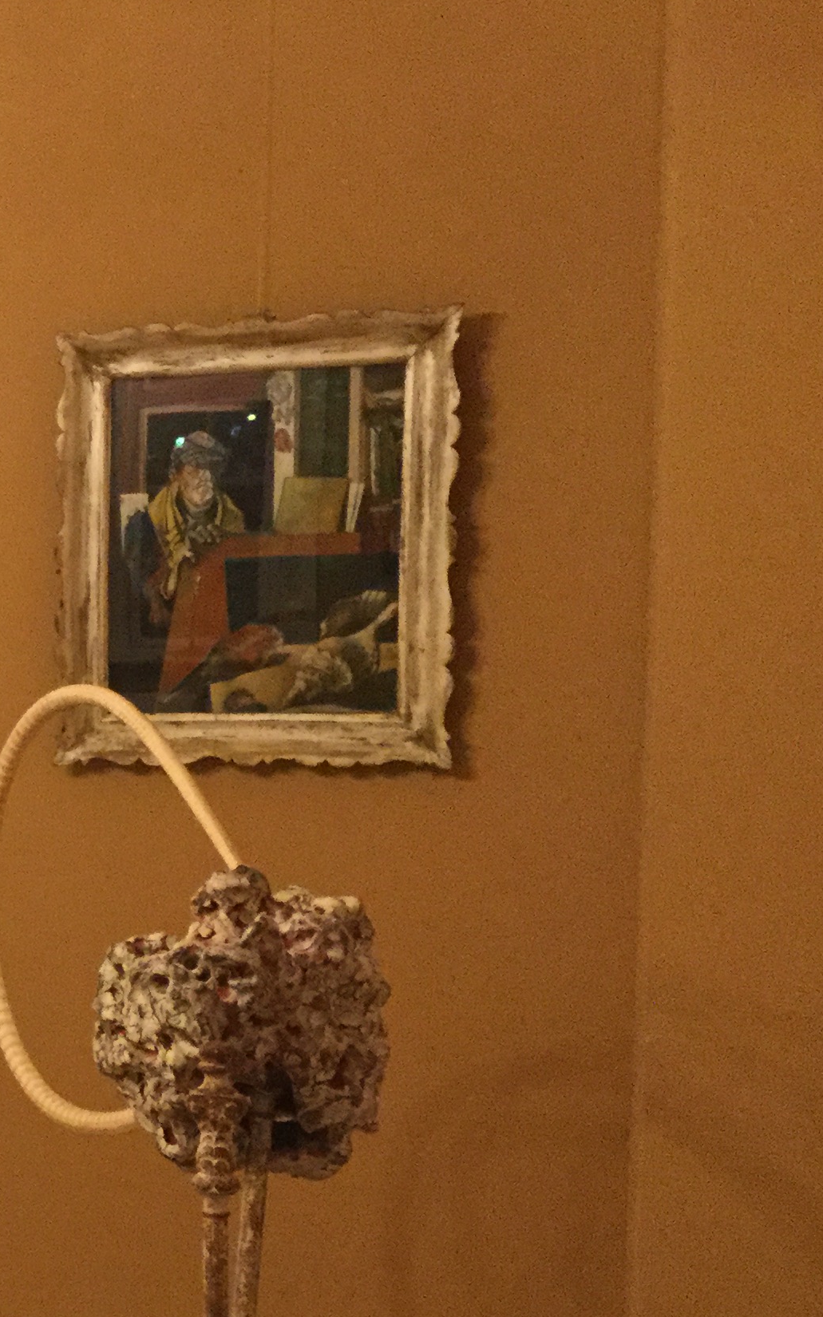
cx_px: -411
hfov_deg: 17.9
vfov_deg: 31.4
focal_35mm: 65
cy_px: 829
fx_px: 2333
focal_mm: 3.3
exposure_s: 1/25
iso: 200
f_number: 2.4
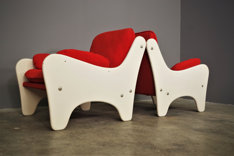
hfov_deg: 53.1
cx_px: 117
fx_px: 234
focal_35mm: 36
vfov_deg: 36.9
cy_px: 78
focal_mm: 24.38
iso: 200
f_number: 4
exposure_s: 1/60
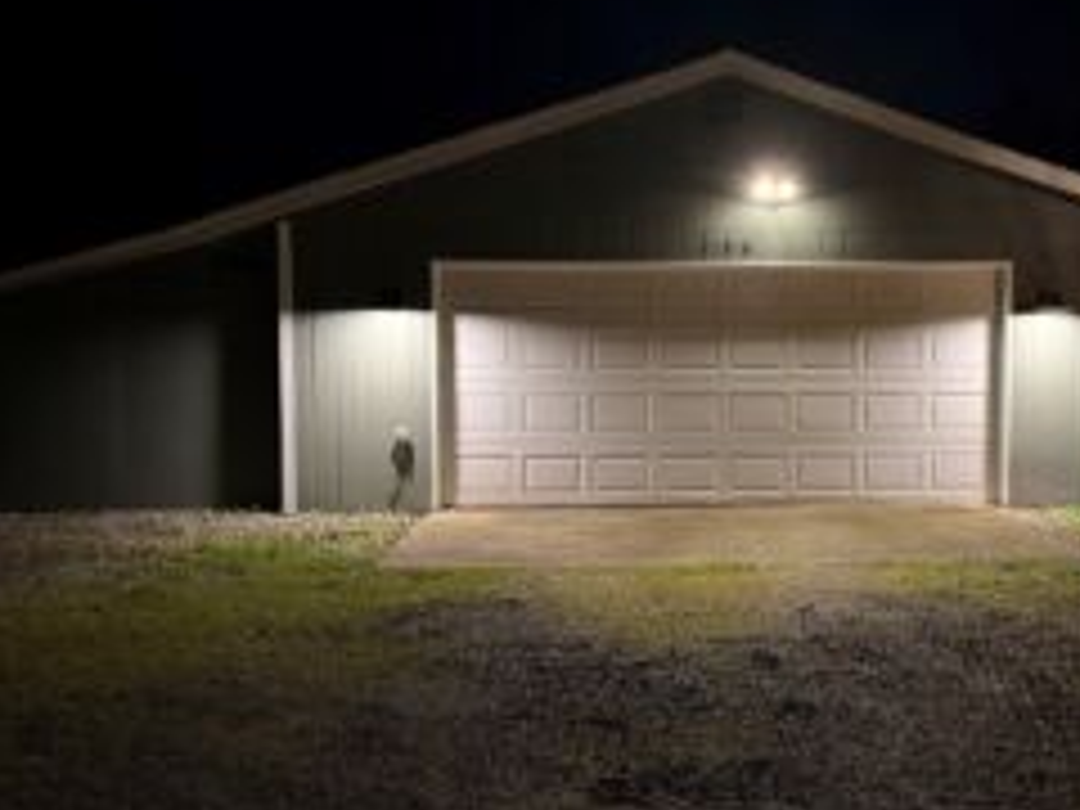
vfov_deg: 36.0
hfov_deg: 45.9
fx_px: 1248
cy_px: 387
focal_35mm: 40
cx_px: 742
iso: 800
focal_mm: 6.76
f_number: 1.78
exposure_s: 1/30
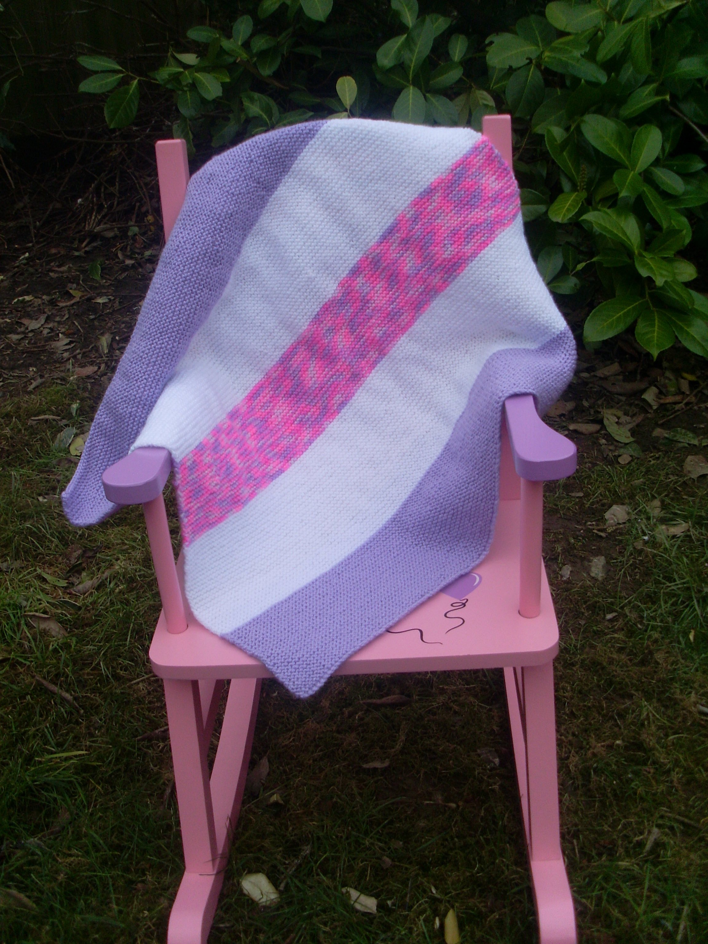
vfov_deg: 49.0
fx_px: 1036
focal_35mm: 38
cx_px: 354
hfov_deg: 37.7
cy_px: 472
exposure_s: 1/60
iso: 80
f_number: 7.7
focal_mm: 6.3
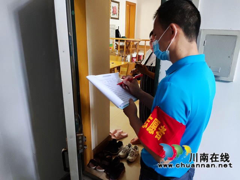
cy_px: 90
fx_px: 173
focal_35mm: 25
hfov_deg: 69.4
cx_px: 120
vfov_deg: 54.9
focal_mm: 4.71
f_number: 1.79
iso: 1268
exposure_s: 1/33
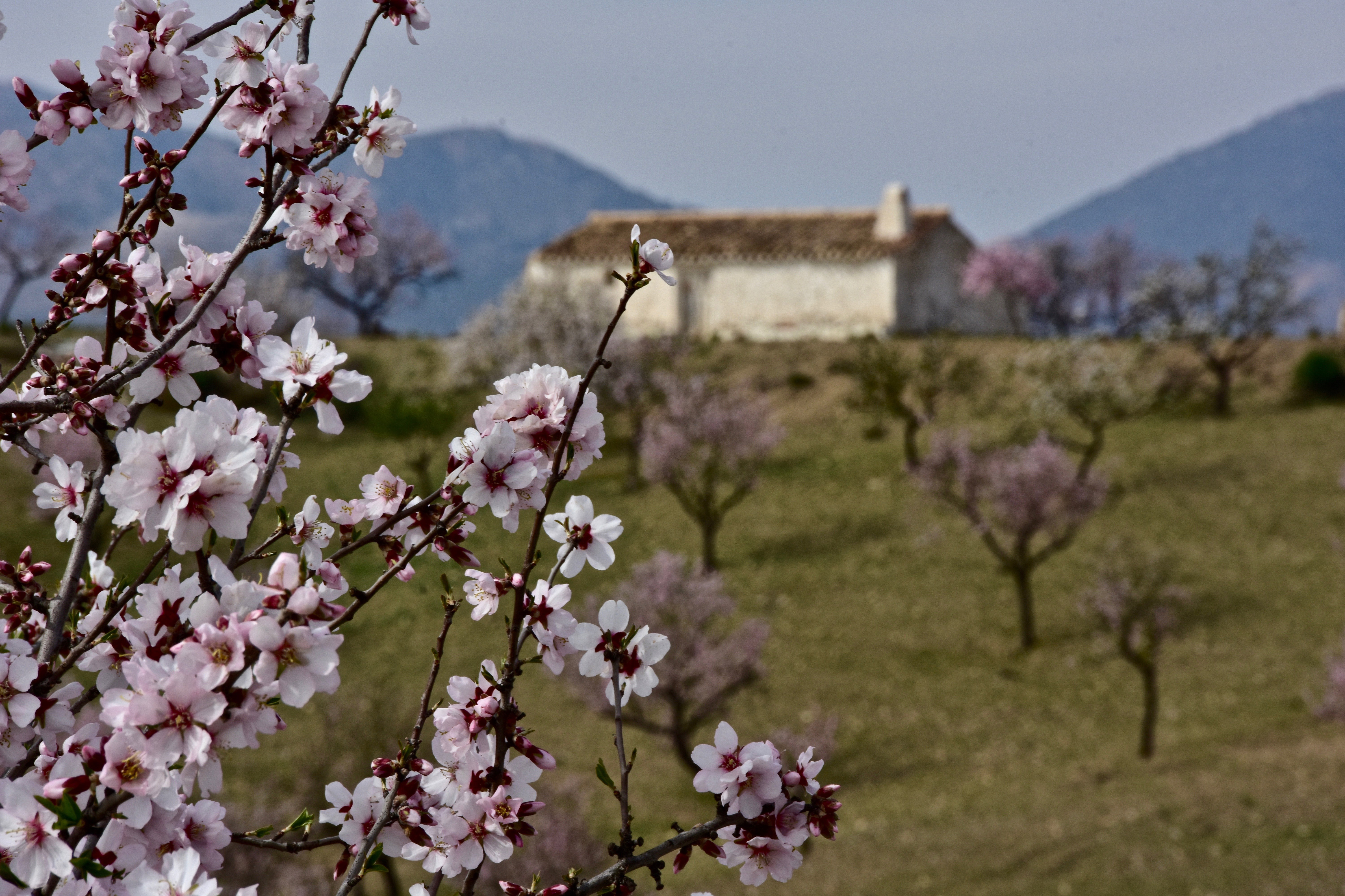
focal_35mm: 255
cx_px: 672
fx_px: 9526
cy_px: 448
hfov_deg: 8.1
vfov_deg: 5.4
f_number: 19
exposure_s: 1/180
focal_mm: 170
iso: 200
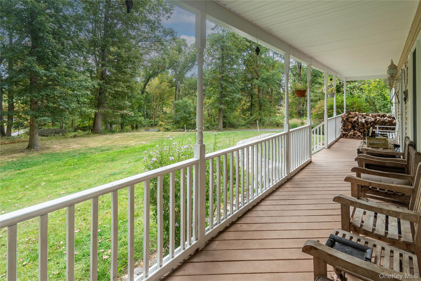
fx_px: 175
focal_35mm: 15
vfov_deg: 77.3
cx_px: 210
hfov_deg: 100.4
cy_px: 140
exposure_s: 1/100
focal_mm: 10
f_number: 5
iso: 100
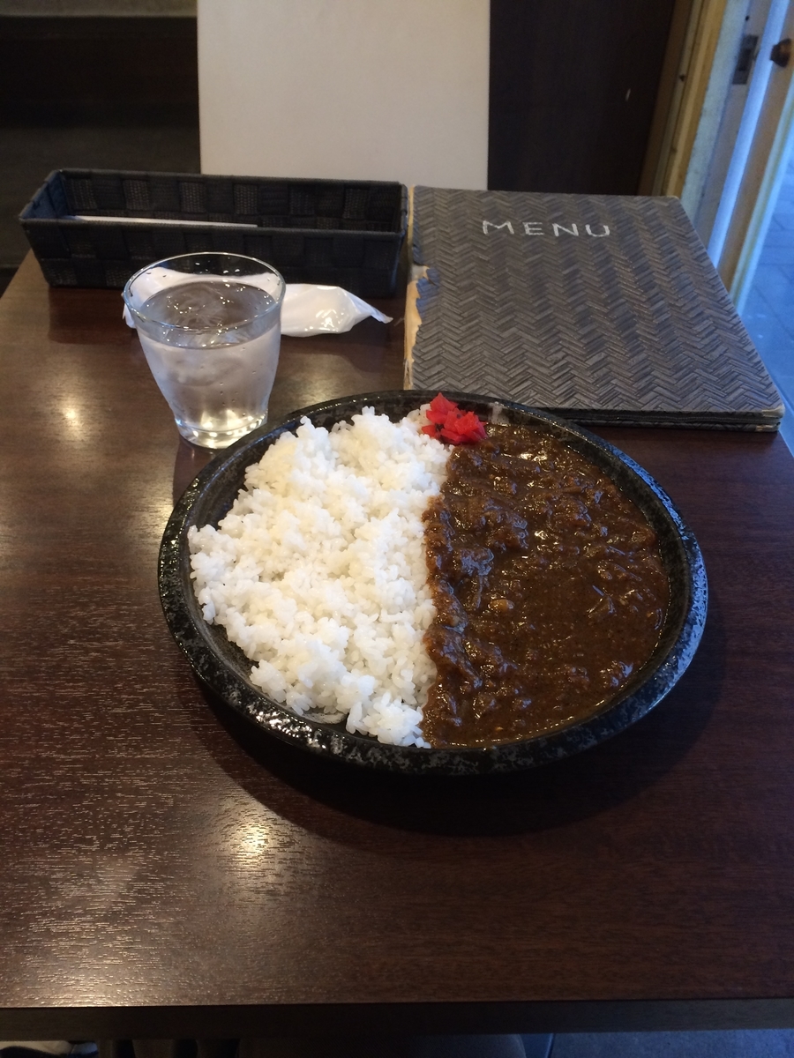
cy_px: 529
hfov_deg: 48.2
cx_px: 397
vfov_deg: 61.7
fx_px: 887
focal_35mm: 29
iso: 100
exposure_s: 1/30
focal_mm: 4.15
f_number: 2.2
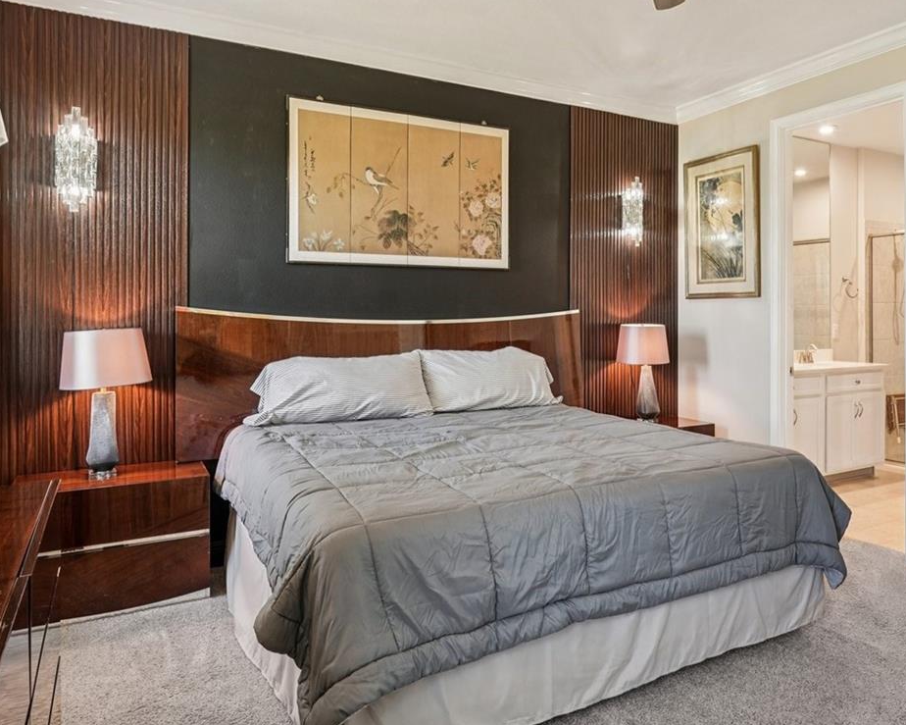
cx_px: 543
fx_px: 697
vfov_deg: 54.7
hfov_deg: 65.4
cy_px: 308
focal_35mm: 26
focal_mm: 16
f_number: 8
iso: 400
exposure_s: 1/5
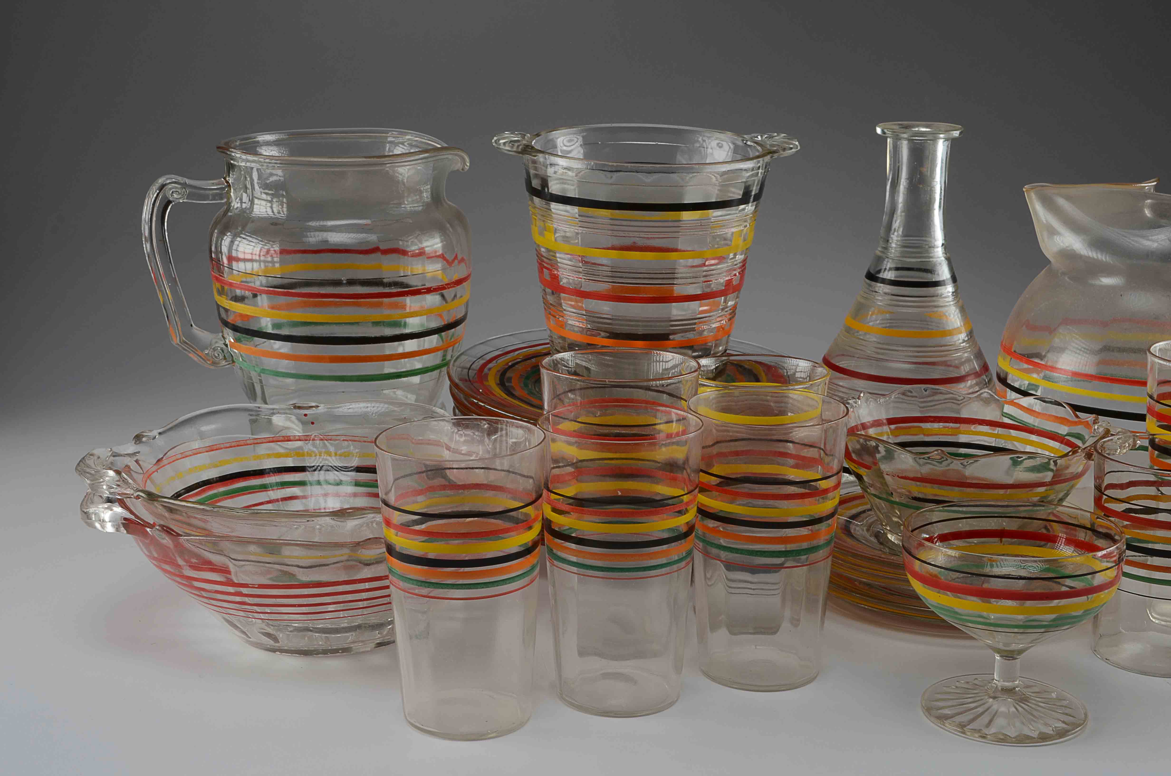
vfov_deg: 26.4
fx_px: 1655
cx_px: 586
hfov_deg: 39.0
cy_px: 388
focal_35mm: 51
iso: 100
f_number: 14
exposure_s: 1/80
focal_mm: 34
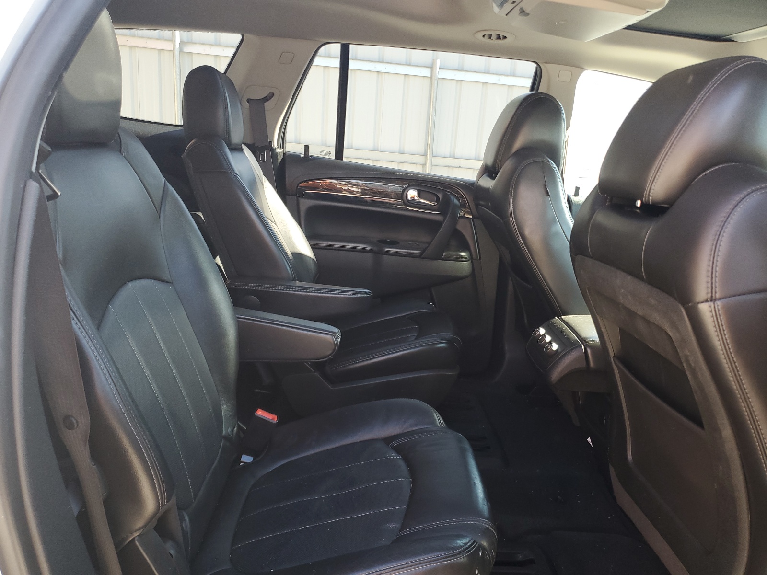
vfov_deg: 53.1
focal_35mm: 26
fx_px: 576
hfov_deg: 67.3
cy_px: 288
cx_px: 384
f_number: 1.5
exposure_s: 1/120
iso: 64
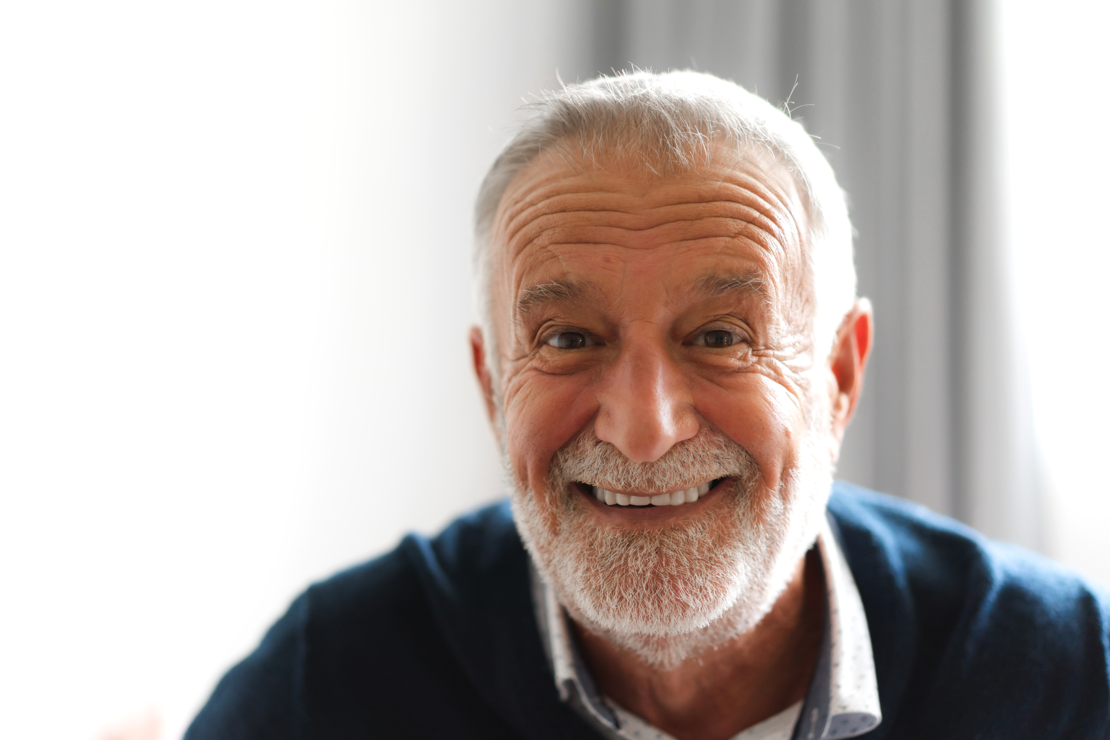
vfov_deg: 24.6
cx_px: 555
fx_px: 1696
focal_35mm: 55
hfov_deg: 36.2
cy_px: 370
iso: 160
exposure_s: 1/400
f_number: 1.8
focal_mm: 55
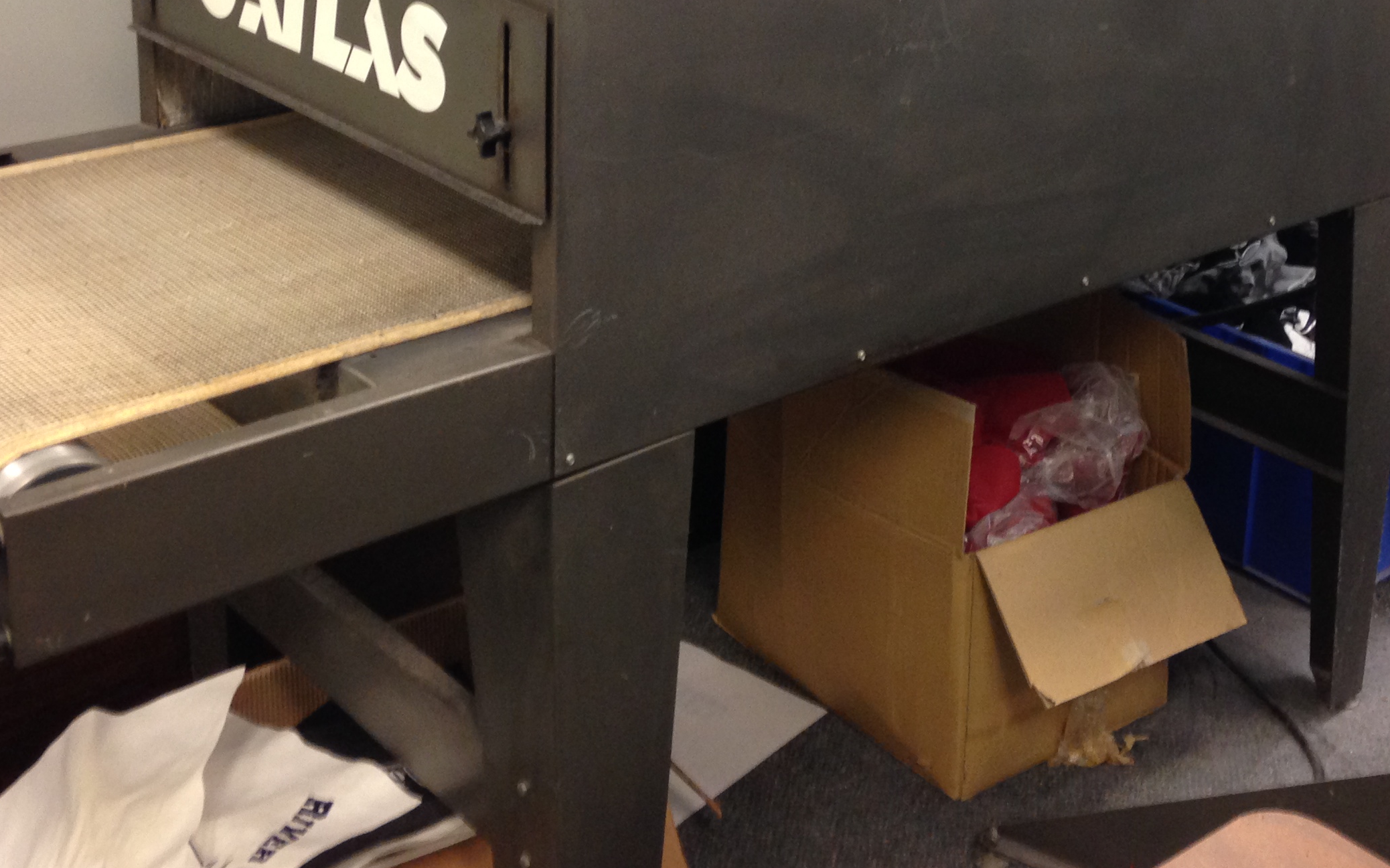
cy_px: 104
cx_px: 757
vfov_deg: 23.0
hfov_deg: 36.9
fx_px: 2083
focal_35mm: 55
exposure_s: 1/20
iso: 160
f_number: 2.4
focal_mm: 4.12
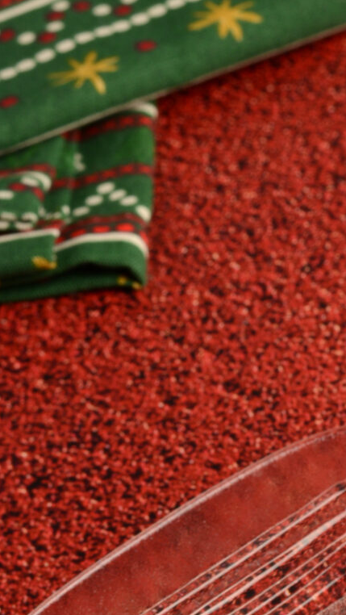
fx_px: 3227
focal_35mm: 198
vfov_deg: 10.9
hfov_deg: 6.1
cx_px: 515
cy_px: 471
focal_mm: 50
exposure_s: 1/2.5
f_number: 11
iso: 100
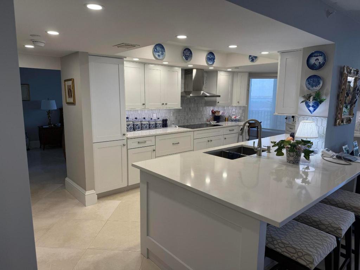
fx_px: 250
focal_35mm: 24
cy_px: 135
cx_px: 180
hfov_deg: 71.6
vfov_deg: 56.8
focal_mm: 6.76
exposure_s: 1/161
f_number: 1.78
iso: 64
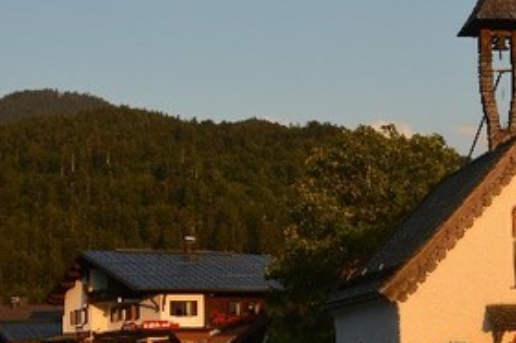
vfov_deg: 16.0
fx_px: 1217
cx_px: 534
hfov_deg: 22.8
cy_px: 195
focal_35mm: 85
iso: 100
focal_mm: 24
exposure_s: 1/200
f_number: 7.1
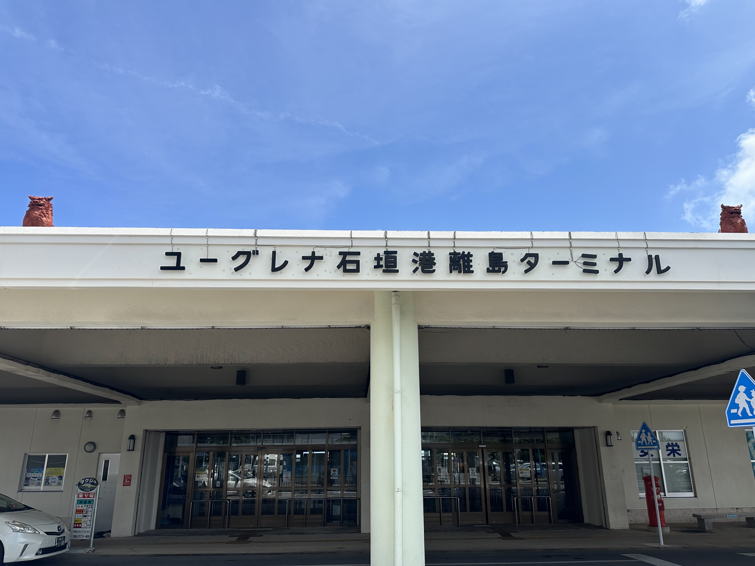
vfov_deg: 54.9
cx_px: 385
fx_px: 545
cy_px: 288
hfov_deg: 69.4
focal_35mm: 25
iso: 80
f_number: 1.78
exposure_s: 1/4016
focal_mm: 6.86
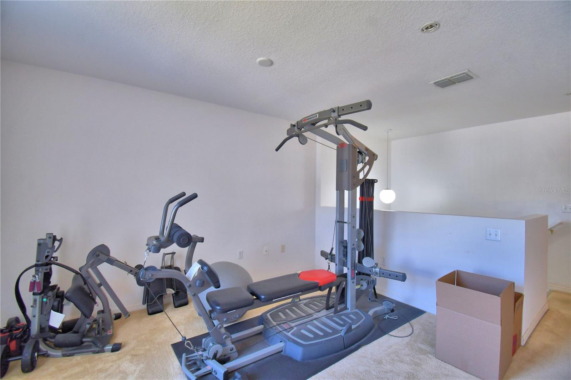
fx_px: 238
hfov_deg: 100.4
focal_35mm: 15
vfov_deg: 77.3
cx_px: 286
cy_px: 190
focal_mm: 10
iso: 400
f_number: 4.5
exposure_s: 1/60
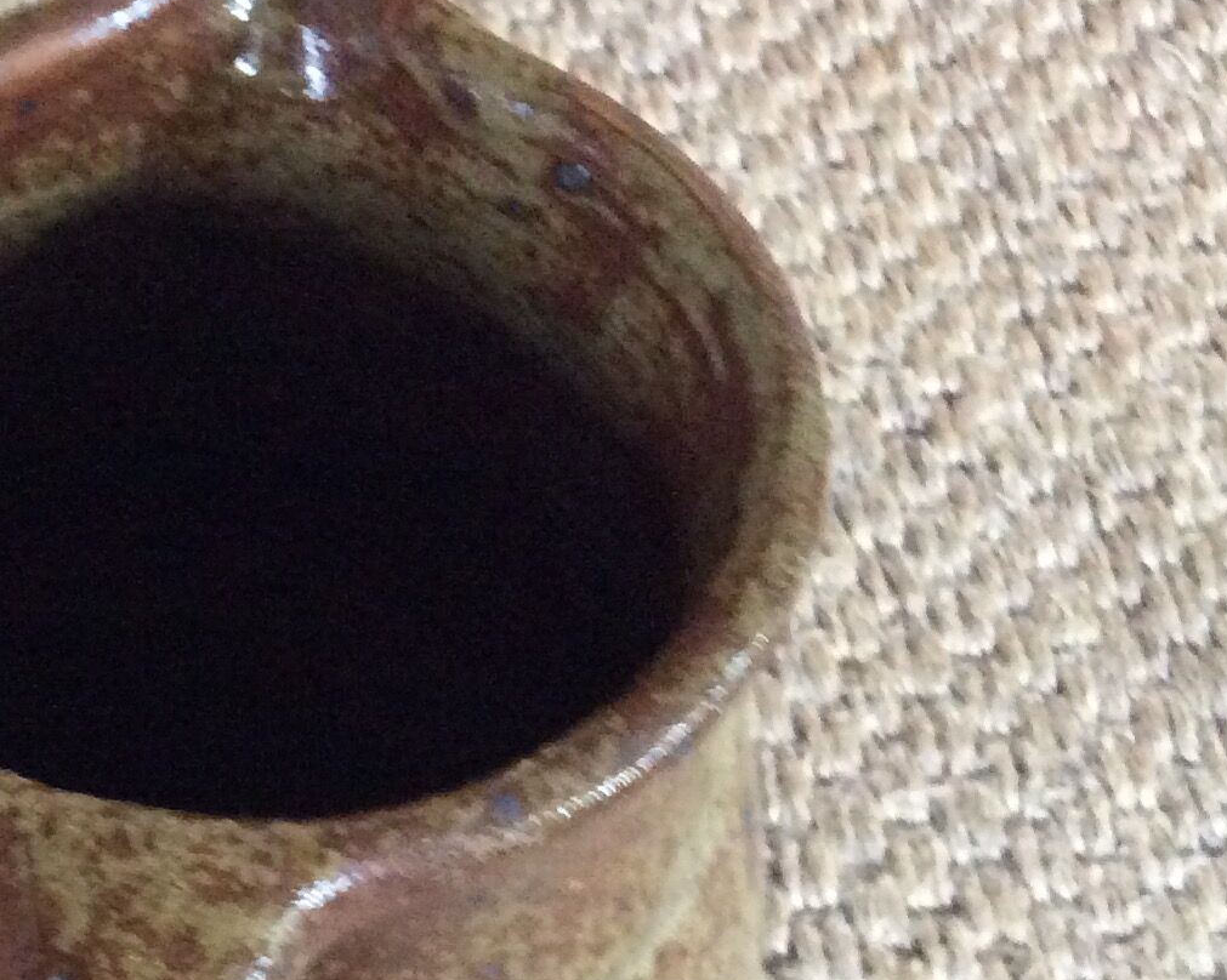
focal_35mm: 80
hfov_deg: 22.8
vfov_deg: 18.7
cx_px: -39
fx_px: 2904
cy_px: 964
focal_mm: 3.3
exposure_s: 1/17
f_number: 2.4
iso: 320
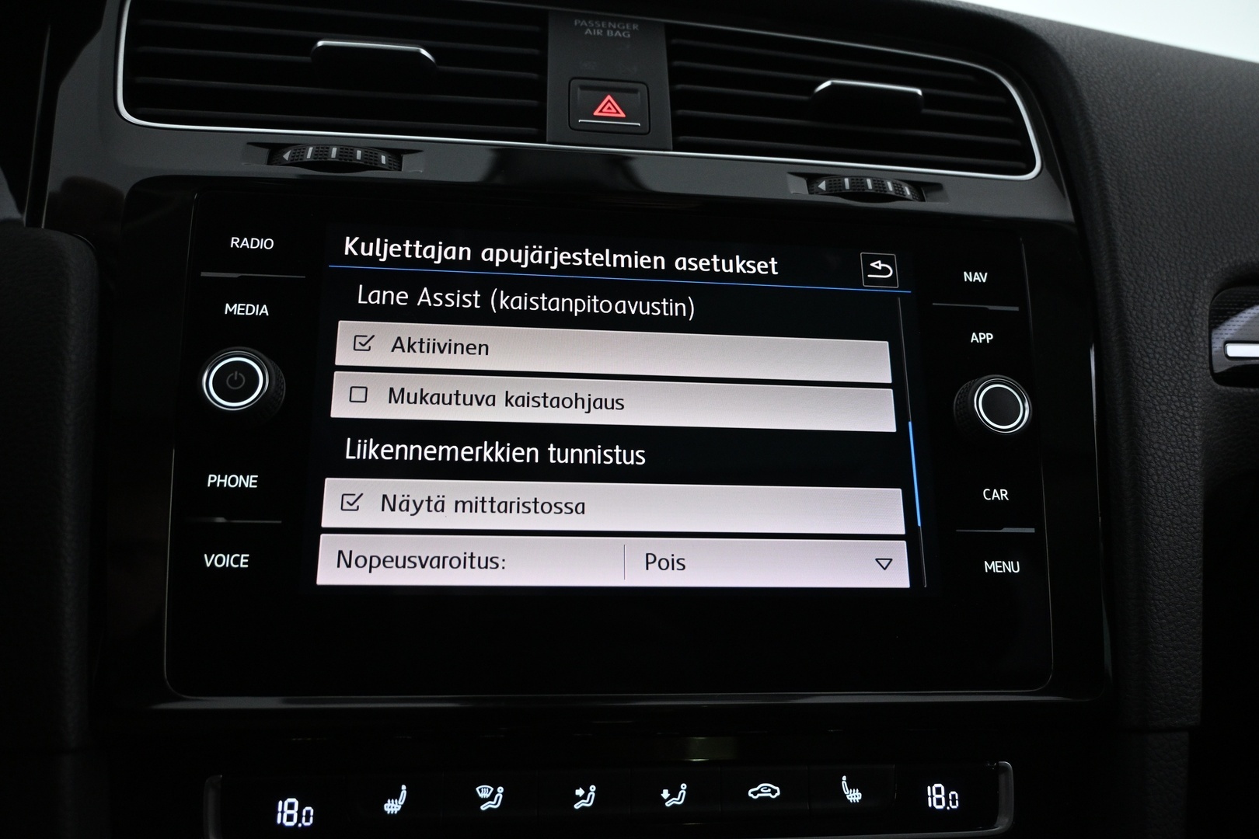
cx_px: 630
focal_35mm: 27
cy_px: 420
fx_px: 944
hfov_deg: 67.4
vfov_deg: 47.9
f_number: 3.5
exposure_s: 1/50
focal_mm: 18
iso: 1600
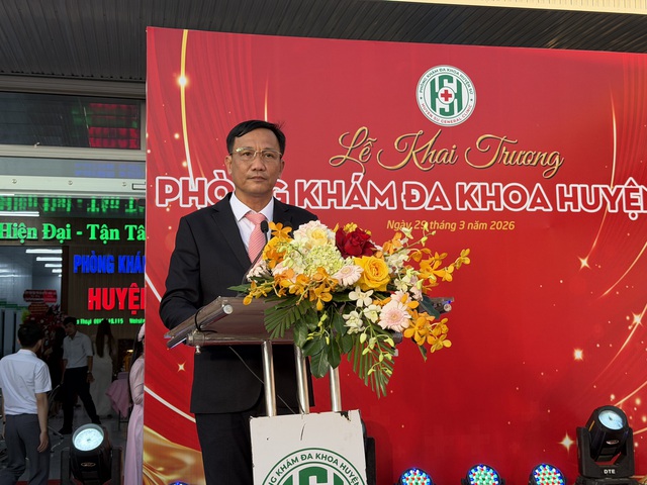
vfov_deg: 30.3
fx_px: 897
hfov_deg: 39.7
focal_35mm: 48
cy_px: 242
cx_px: 324
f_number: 1.78
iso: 64
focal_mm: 6.76
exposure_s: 1/373
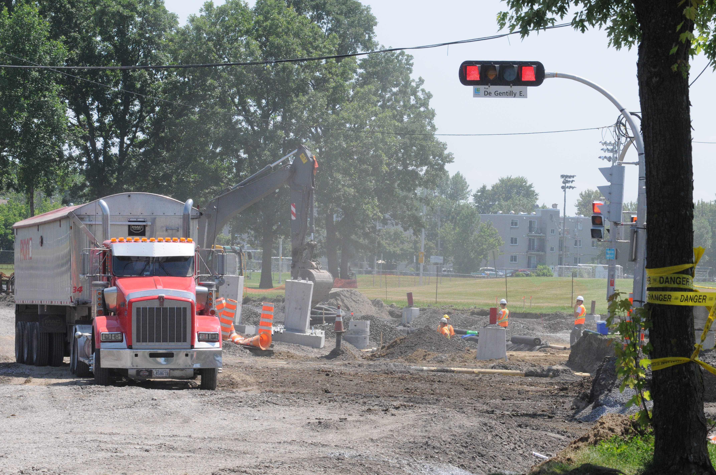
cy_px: 238
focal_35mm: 150
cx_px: 358
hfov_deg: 13.7
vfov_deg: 9.1
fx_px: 2980
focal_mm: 100
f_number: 14
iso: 640
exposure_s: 1/400
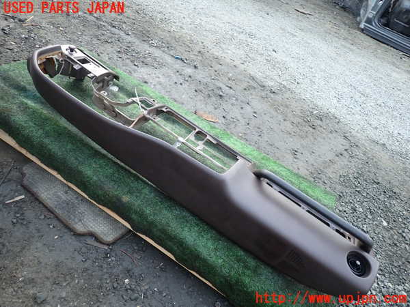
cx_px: 205
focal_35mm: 25
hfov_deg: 69.4
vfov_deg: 54.9
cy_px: 154
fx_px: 296
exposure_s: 1/40
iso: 200
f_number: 2
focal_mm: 4.5
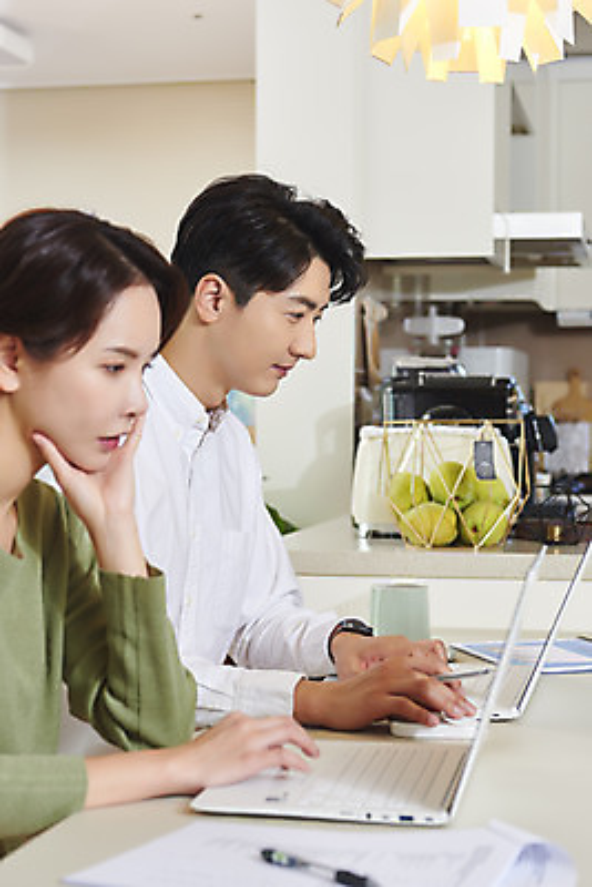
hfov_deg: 19.5
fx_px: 1725
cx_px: 296
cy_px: 444
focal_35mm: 70
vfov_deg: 28.8
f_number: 5
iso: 200
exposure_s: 1/80
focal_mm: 70
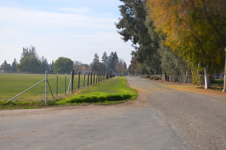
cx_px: 113
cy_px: 75
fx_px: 357
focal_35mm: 57
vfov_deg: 23.7
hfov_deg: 35.1
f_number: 7.1
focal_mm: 38
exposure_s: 1/250
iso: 100
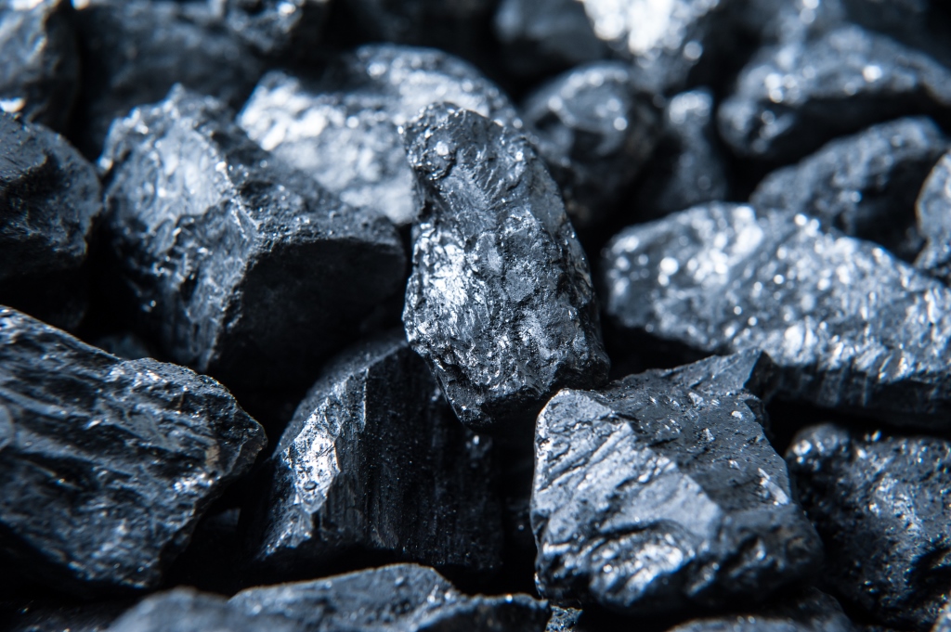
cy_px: 316
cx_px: 476
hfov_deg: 28.9
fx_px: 1848
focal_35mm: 70
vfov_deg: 19.4
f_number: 9
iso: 640
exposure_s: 1/125
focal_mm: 70
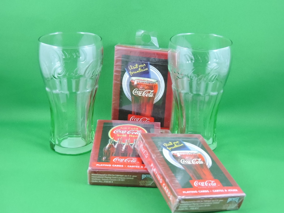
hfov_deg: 29.8
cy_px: 106
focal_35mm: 65
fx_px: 533
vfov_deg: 22.6
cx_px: 142
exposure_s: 1/100
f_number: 4.2
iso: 800
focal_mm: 11.6
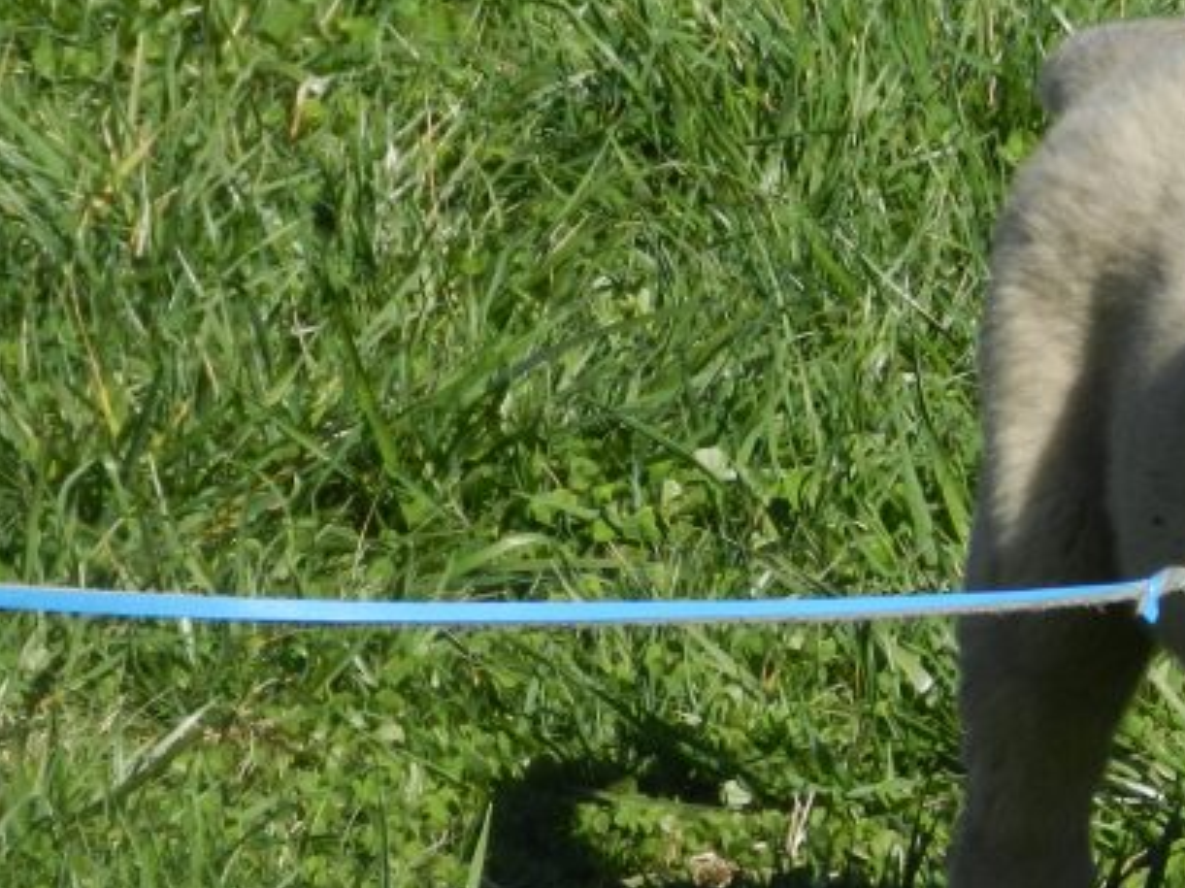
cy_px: 530
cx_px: 1415
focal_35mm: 602
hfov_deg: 3.3
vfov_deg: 2.5
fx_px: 20602
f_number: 5.1
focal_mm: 42.4
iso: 160
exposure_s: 1/800
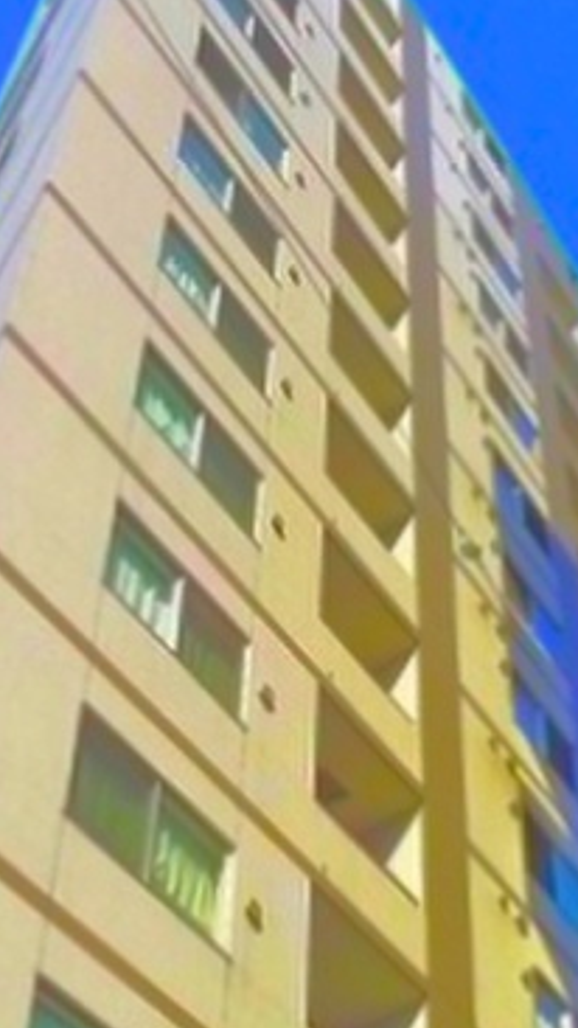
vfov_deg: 40.7
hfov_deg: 24.0
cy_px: 708
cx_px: 283
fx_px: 1362
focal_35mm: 50
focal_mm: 5.1
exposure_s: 1/1000
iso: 400
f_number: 4
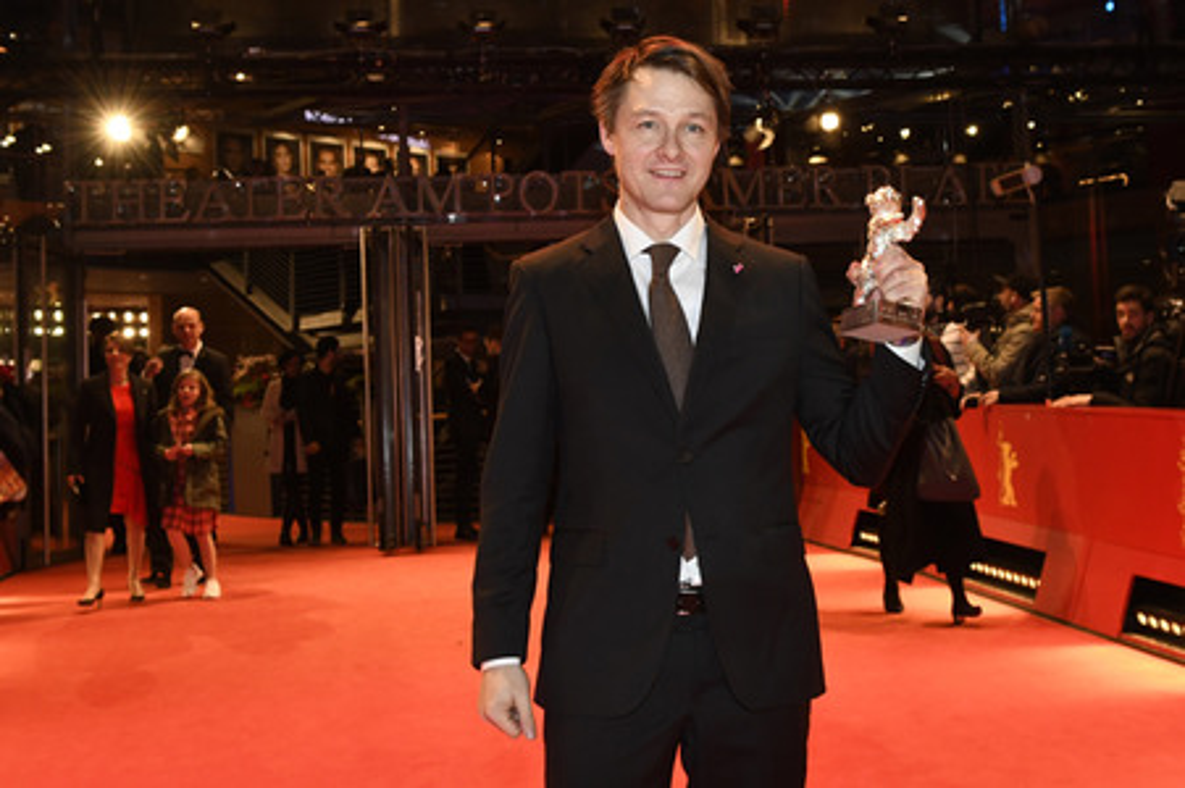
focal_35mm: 36
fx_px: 1184
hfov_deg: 53.2
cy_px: 394
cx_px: 592
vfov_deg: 36.8
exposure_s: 1/125
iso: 1600
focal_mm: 24
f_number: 6.3
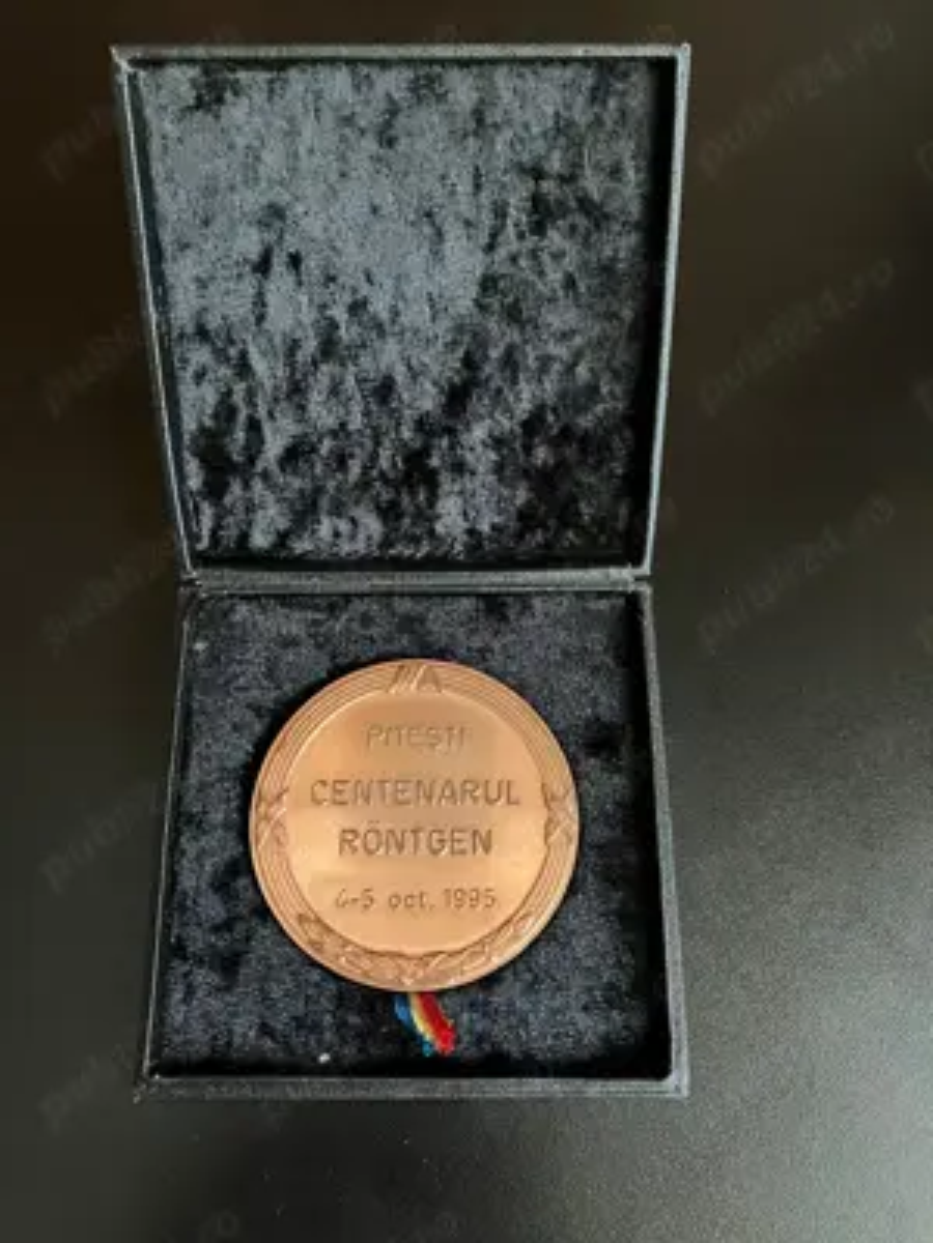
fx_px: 1006
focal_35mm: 28
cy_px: 622
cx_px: 466
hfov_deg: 49.7
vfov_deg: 63.4
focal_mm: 3.99
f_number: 1.8
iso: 640
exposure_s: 1/30
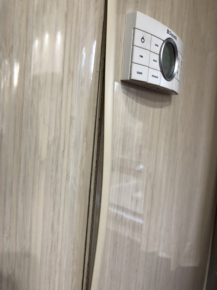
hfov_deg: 49.7
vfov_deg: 63.4
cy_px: 145
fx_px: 234
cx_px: 108
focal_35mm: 28
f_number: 1.8
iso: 64
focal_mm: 3.99
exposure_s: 1/15
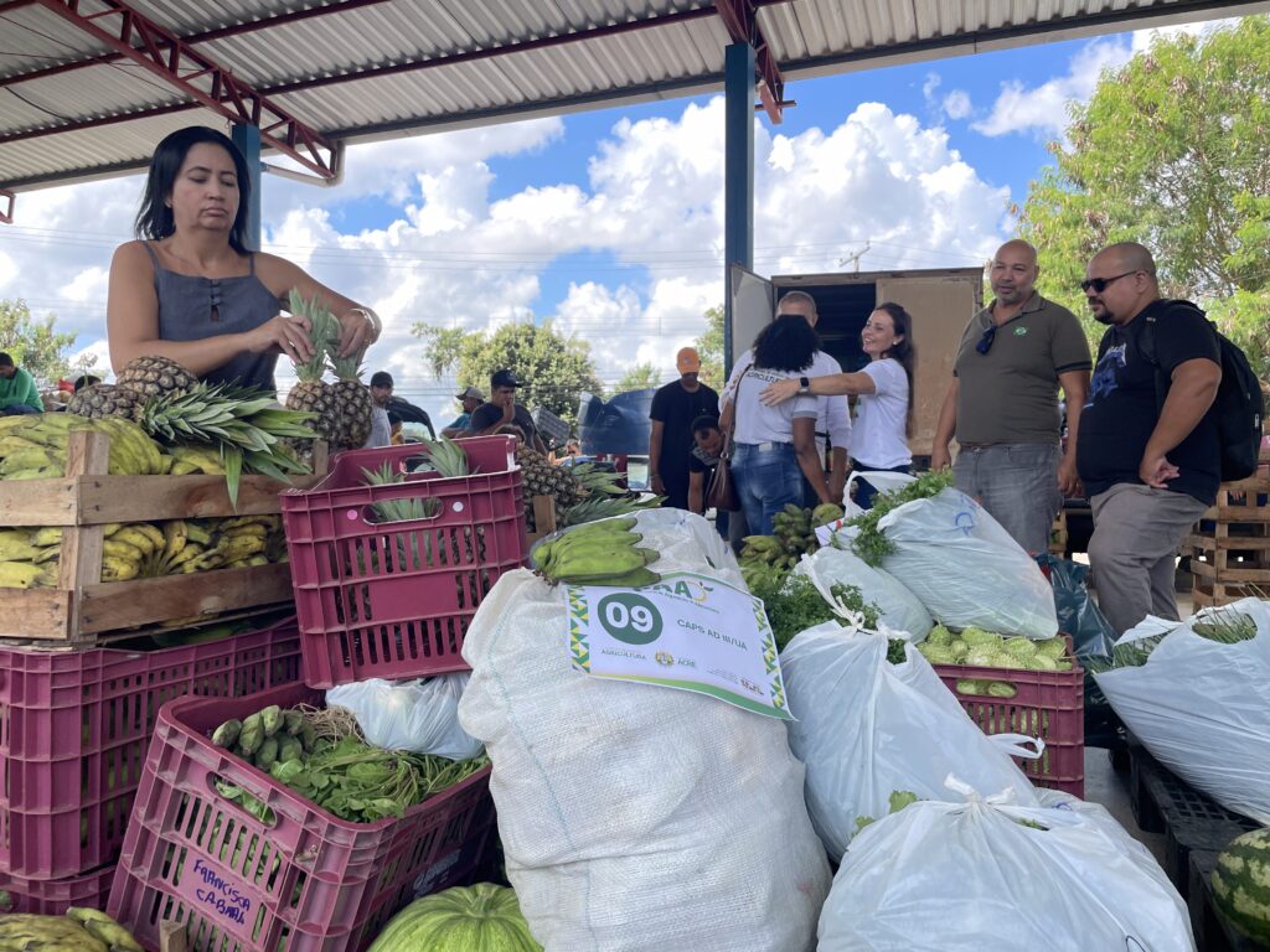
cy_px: 476
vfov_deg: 53.1
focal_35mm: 26
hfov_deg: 67.3
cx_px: 635
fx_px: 954
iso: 32
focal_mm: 4.2
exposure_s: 1/749
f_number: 1.6
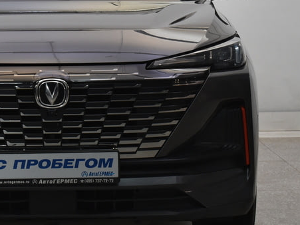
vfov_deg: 10.3
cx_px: 48
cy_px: 73
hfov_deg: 13.6
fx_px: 1248
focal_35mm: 144
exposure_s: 1/80
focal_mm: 50
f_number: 5.6
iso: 1000
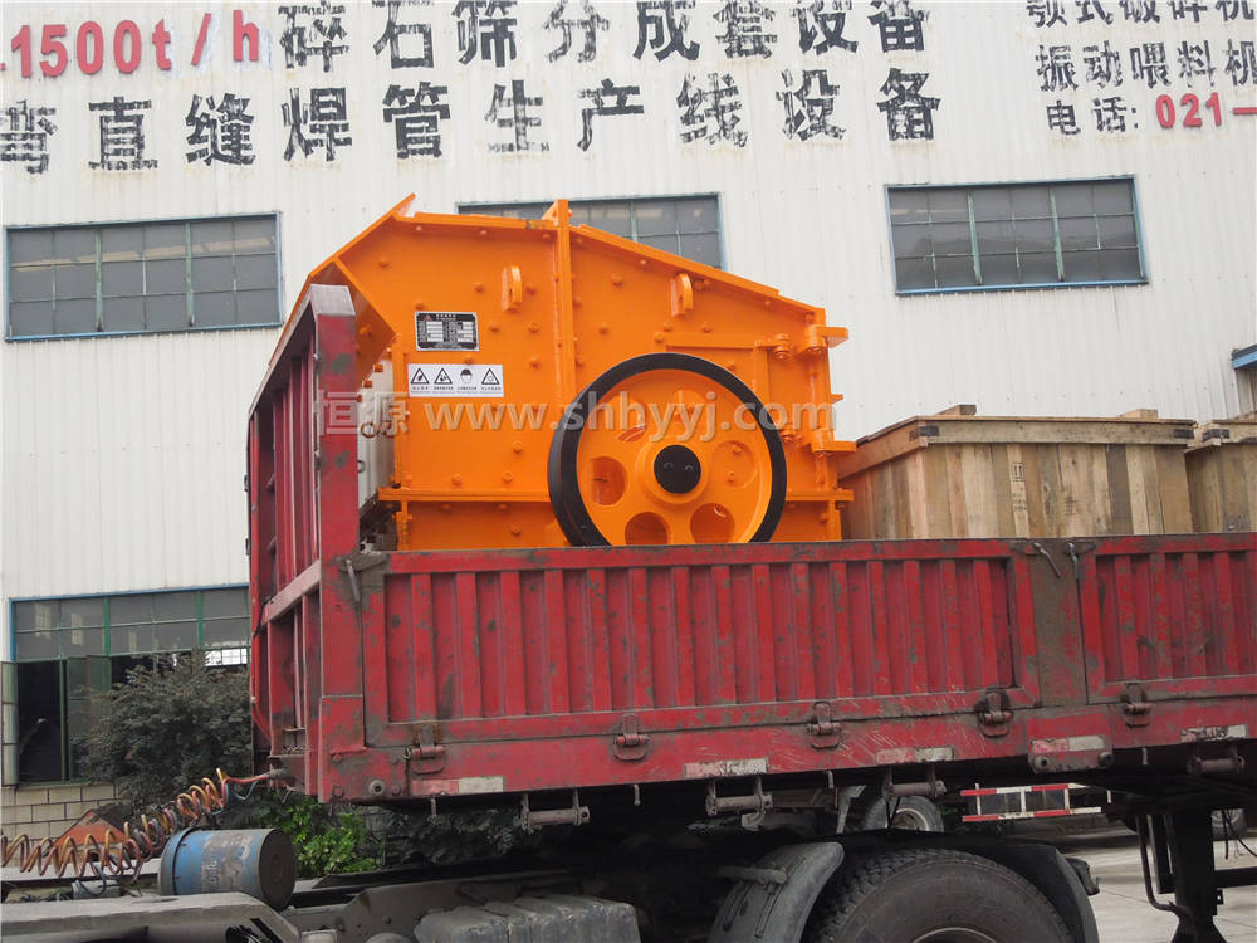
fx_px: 1561
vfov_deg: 33.6
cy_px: 472
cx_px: 628
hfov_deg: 43.9
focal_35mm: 43
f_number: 7.8
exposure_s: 1/250
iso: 400
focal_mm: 7.8
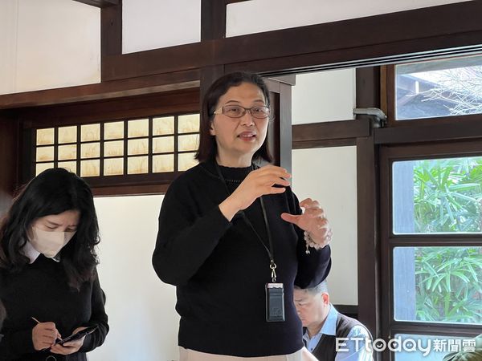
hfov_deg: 25.3
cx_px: 241
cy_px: 180
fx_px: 1072
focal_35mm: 77
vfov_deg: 19.1
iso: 800
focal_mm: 9
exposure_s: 1/60
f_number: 2.8
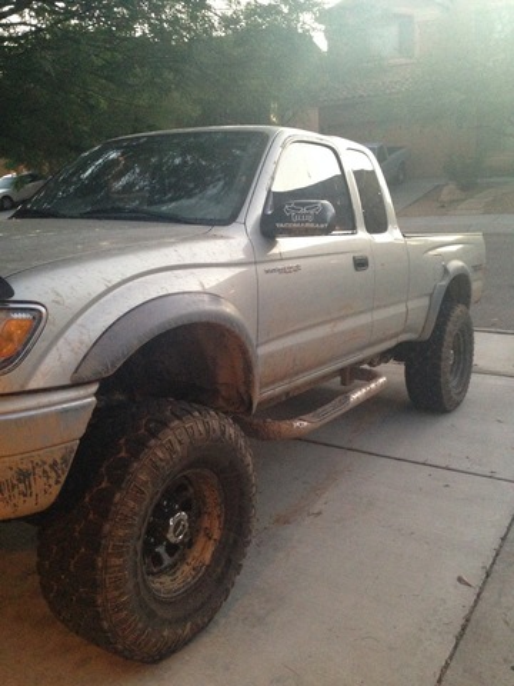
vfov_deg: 55.4
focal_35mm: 33
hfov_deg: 42.9
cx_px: 257
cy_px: 343
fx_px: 653
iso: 500
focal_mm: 4.12
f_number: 2.4
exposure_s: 1/15
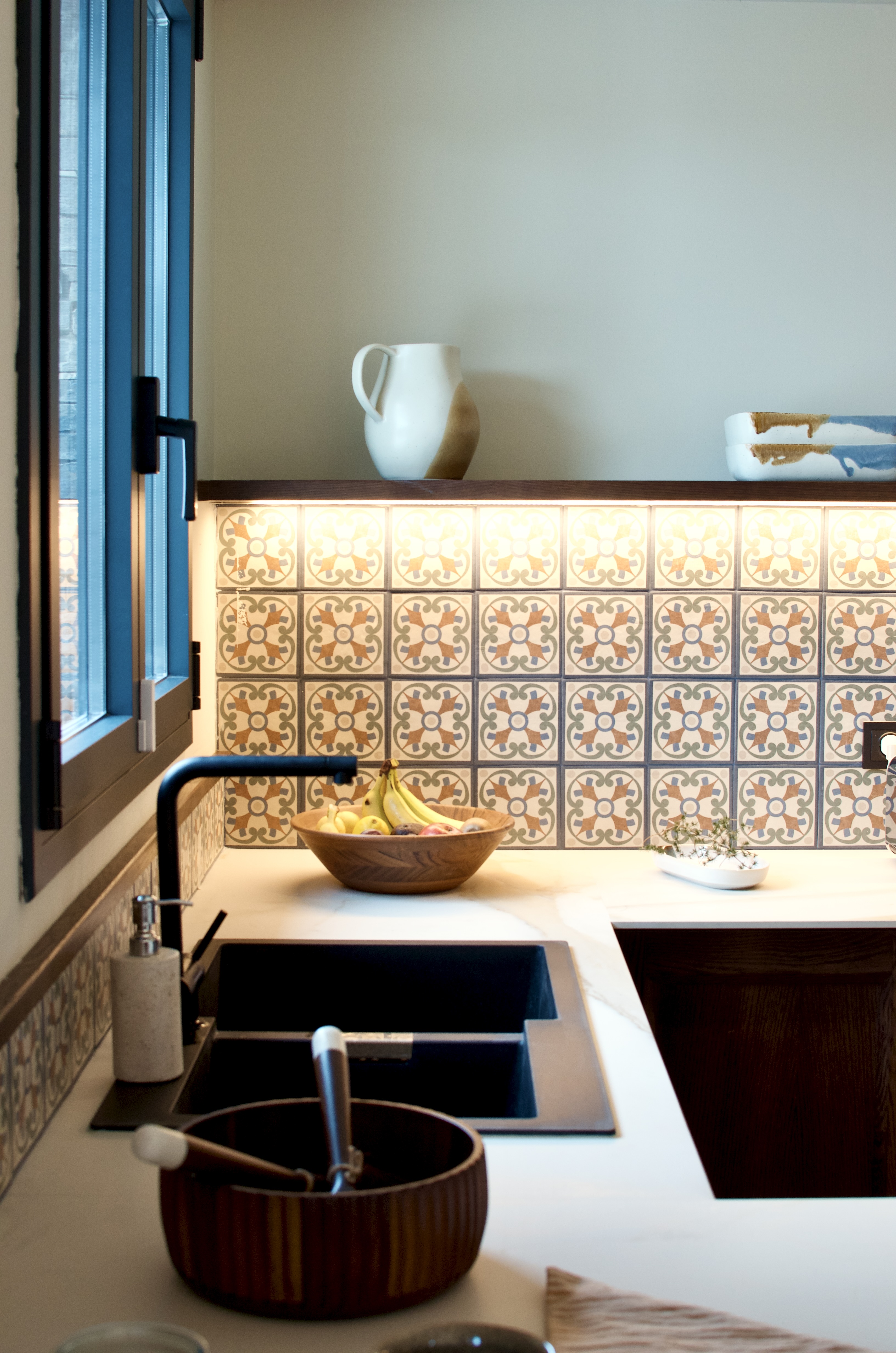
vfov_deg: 37.9
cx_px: 448
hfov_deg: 25.6
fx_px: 1969
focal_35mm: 52
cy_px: 676
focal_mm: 35
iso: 1000
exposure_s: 1/60
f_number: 5.6
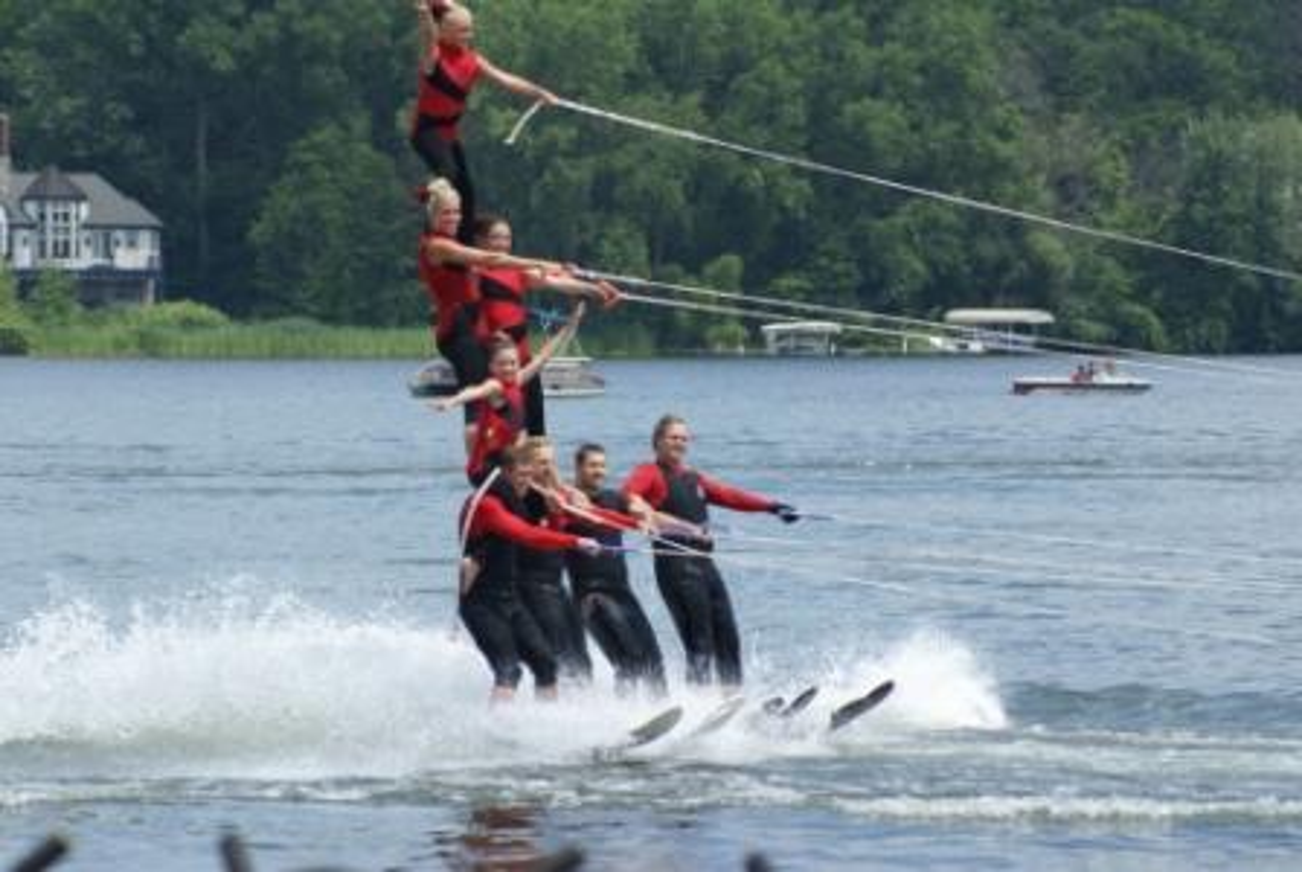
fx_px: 9778
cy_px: 436
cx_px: 651
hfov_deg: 7.6
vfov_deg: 5.1
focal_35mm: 270
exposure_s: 1/320
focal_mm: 180
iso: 100
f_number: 7.1
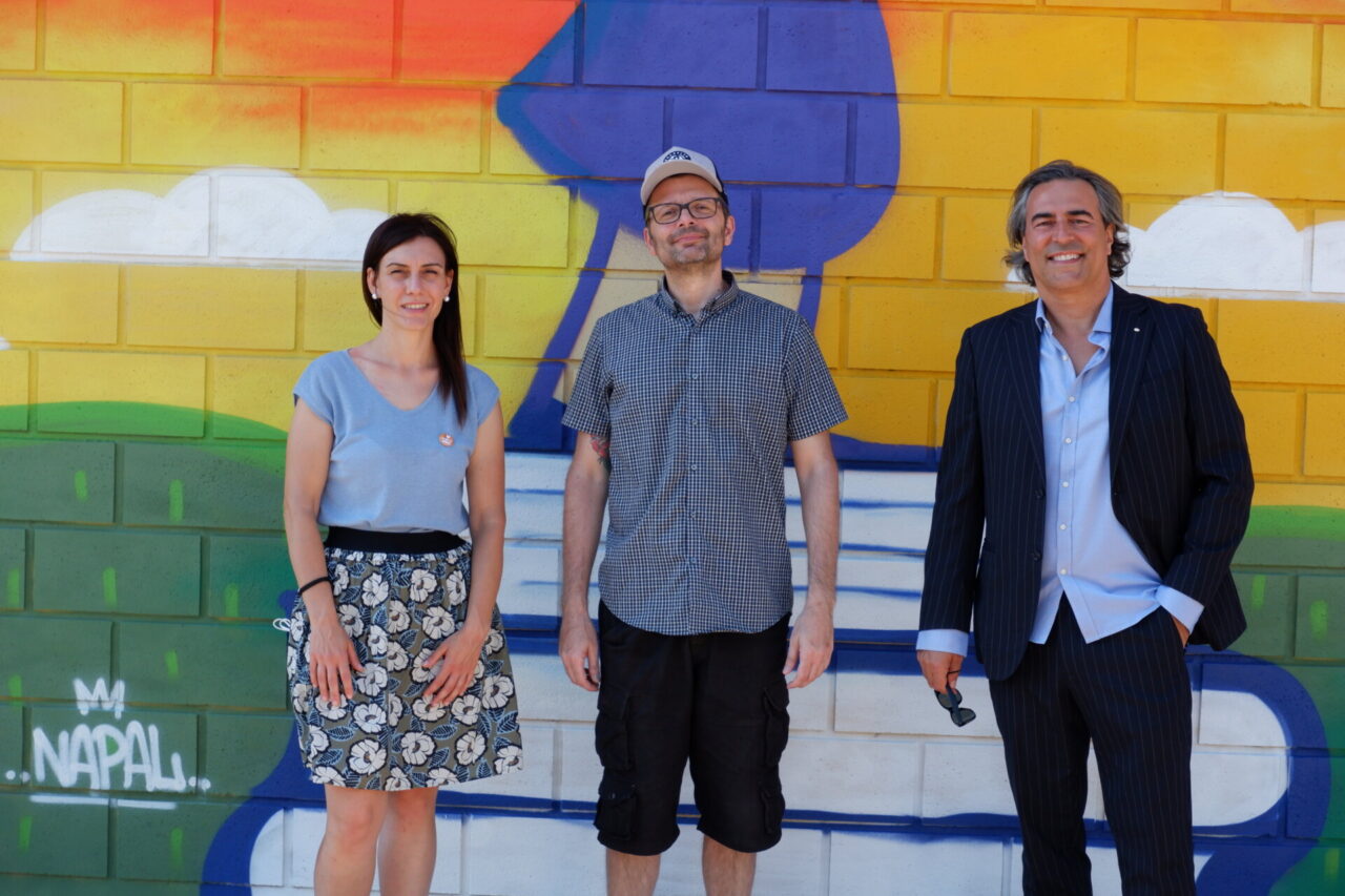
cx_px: 672
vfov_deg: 20.0
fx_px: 2540
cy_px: 448
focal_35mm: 68
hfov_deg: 29.7
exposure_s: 1/480
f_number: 5.6
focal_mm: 45
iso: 400
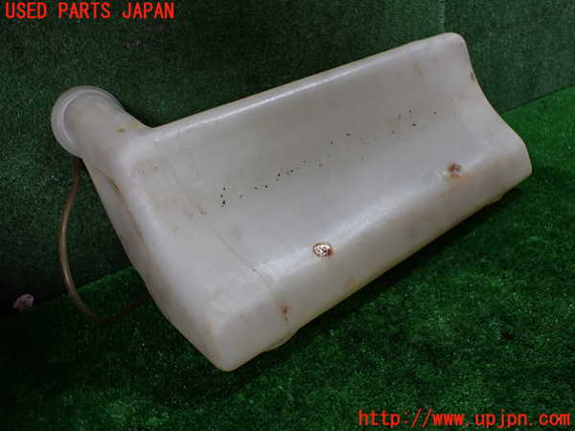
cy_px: 216
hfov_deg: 60.0
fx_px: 498
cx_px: 288
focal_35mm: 30
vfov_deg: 46.8
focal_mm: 5.4
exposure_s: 1/125
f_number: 2.3
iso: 250
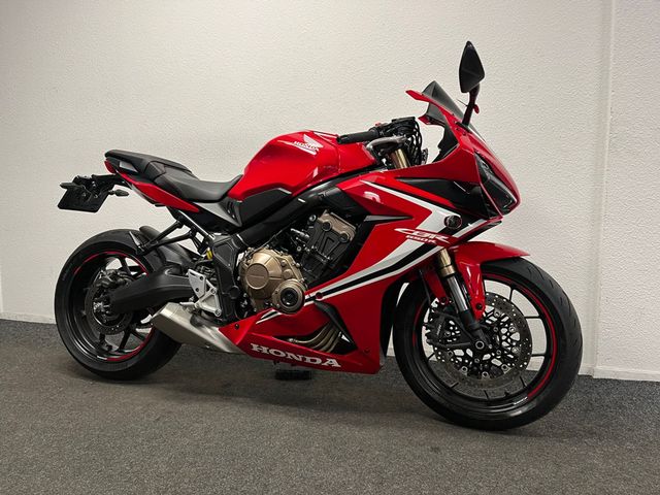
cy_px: 248
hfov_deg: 67.3
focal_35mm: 26
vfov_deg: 53.1
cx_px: 330
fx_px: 496
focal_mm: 5.1
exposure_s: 1/50
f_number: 1.6
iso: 100
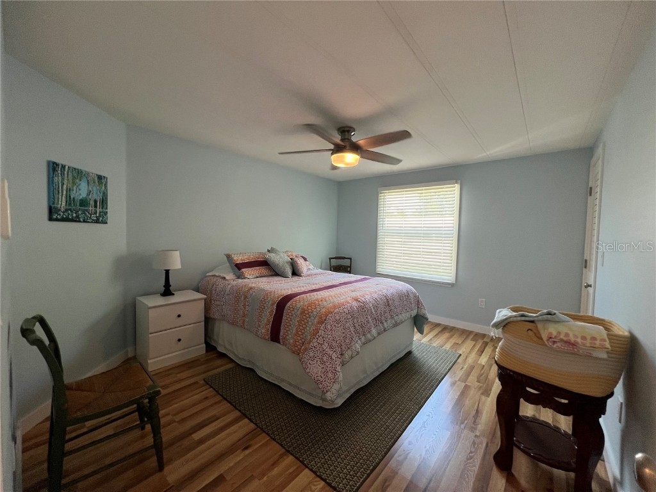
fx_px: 246
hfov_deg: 106.2
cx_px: 328
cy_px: 246
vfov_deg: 89.9
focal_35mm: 13
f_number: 1.8
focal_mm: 1.57
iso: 250
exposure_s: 1/120
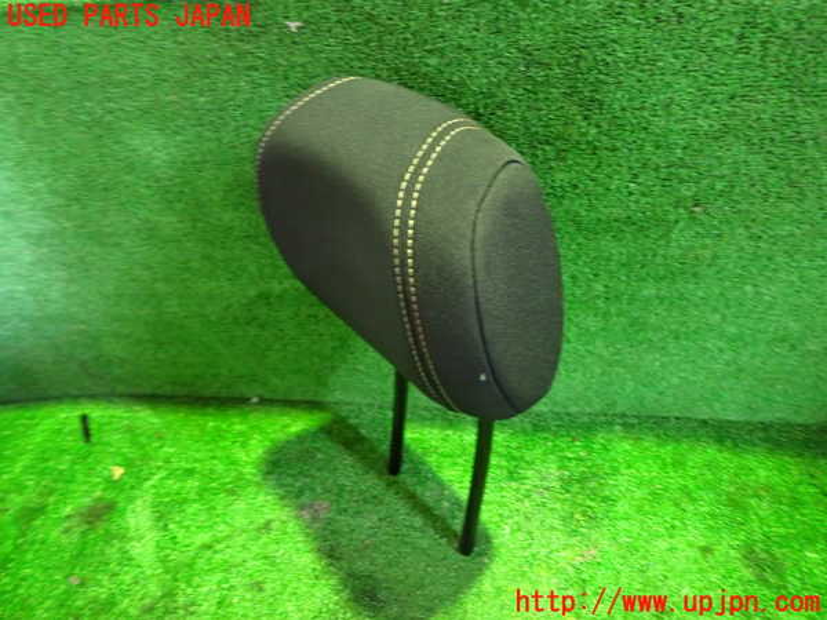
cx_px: 414
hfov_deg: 69.4
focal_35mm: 25
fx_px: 597
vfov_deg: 54.9
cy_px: 310
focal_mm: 4.5
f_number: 2
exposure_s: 1/20
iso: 800
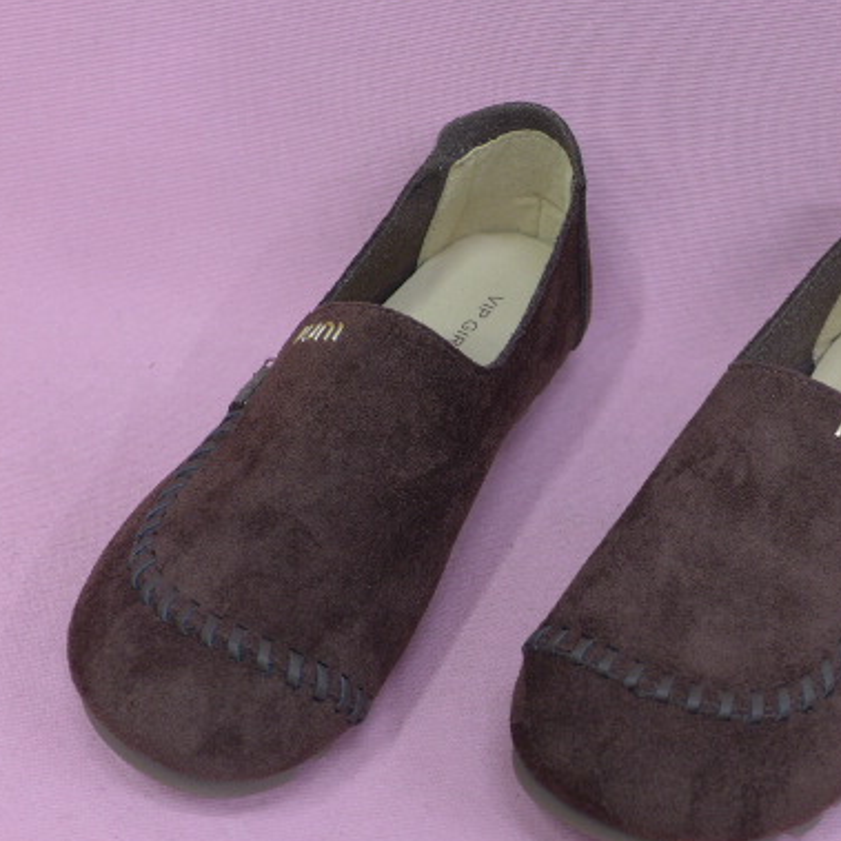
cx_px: 588
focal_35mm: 53
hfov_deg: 31.8
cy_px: 457
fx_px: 1457
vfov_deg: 32.2
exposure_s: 1/80
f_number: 1.7
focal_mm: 7.3
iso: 125
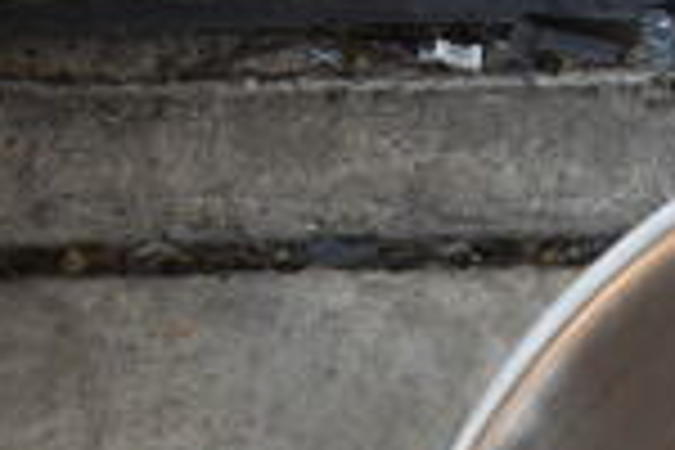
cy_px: 824
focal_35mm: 110
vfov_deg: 11.5
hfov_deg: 16.2
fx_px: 2062
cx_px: 1138
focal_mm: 18
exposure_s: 1/30
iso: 200
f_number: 3.5
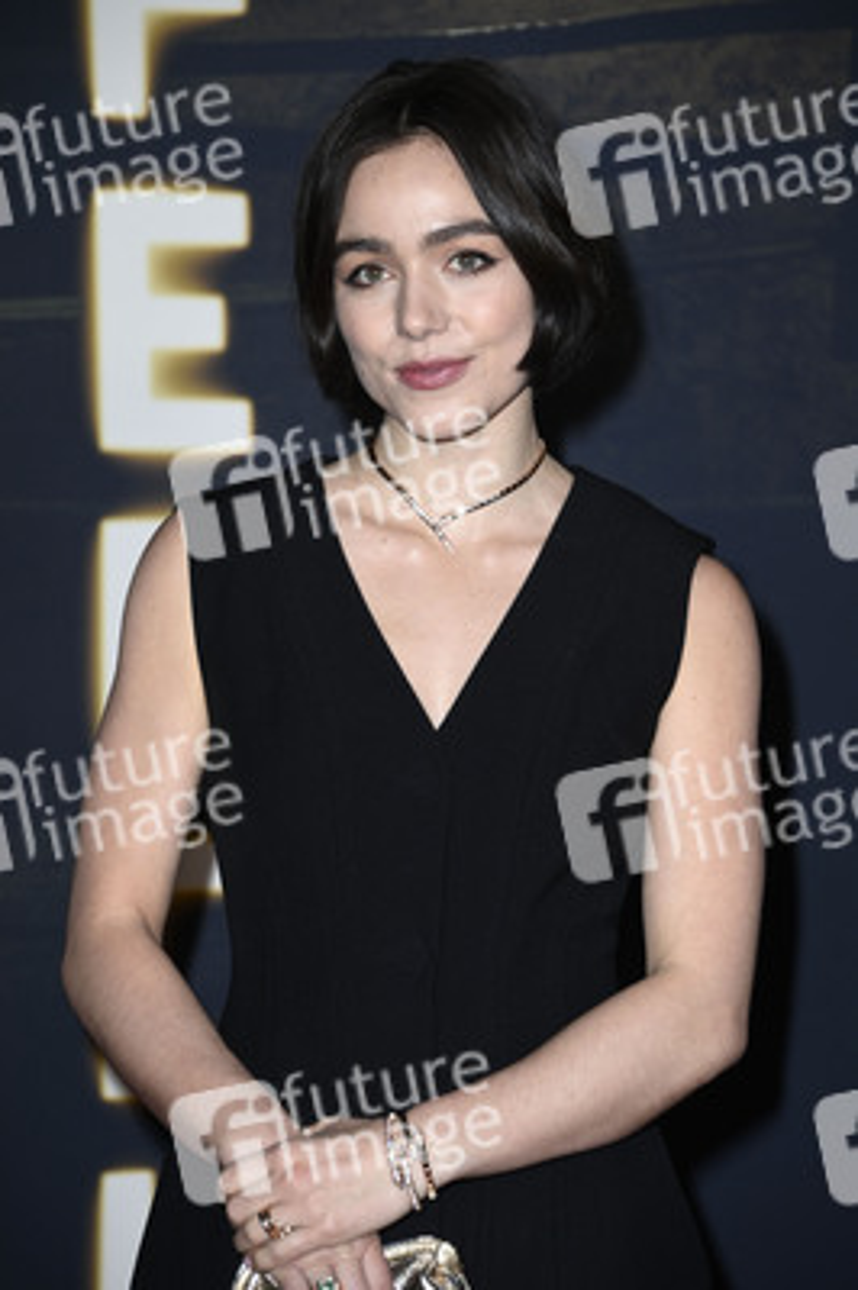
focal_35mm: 125
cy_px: 645
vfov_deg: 16.4
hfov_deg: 10.9
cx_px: 429
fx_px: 4476
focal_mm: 125
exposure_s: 1/200
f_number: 5.6
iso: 640
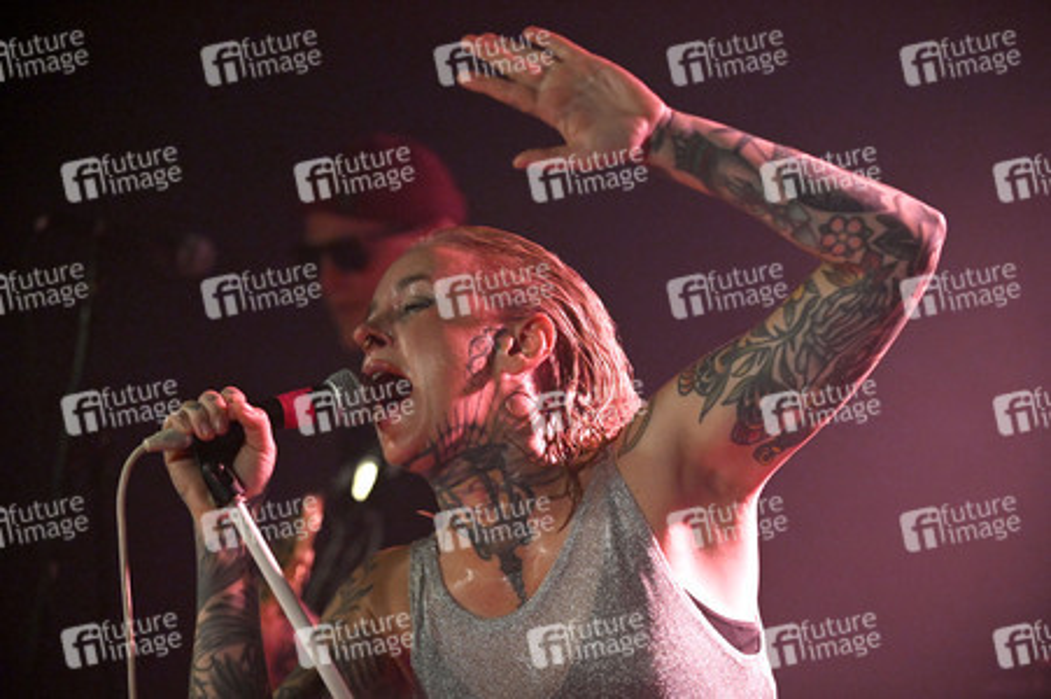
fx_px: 3063
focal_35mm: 105
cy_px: 350
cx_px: 526
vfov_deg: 13.0
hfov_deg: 19.5
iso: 6400
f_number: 2.8
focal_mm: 105
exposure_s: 1/400
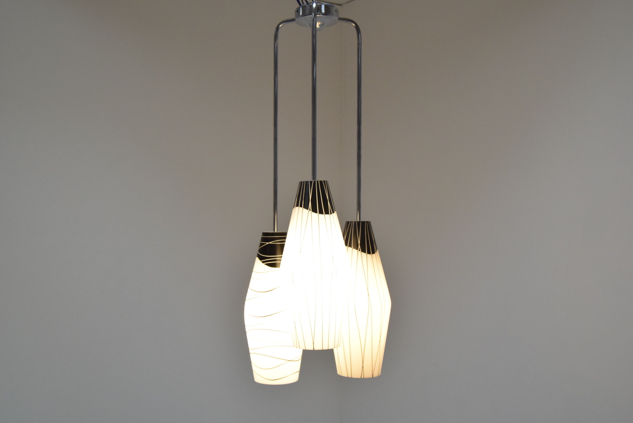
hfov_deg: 49.5
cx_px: 316
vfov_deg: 34.3
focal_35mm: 39
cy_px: 212
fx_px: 686
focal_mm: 26
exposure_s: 1/160
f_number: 6.3
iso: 1600
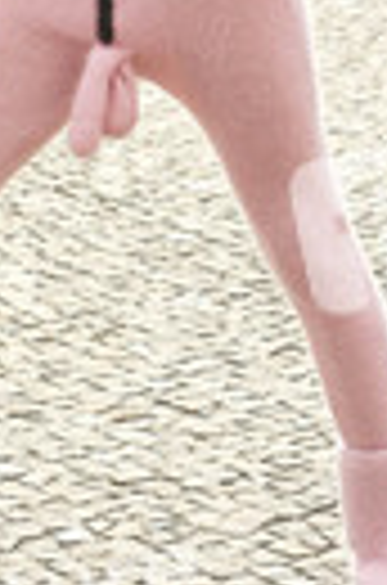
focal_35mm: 216
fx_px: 3501
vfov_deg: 9.5
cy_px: -18
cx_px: 112
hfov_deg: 6.3
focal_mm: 70
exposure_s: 1/400
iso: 250
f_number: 9
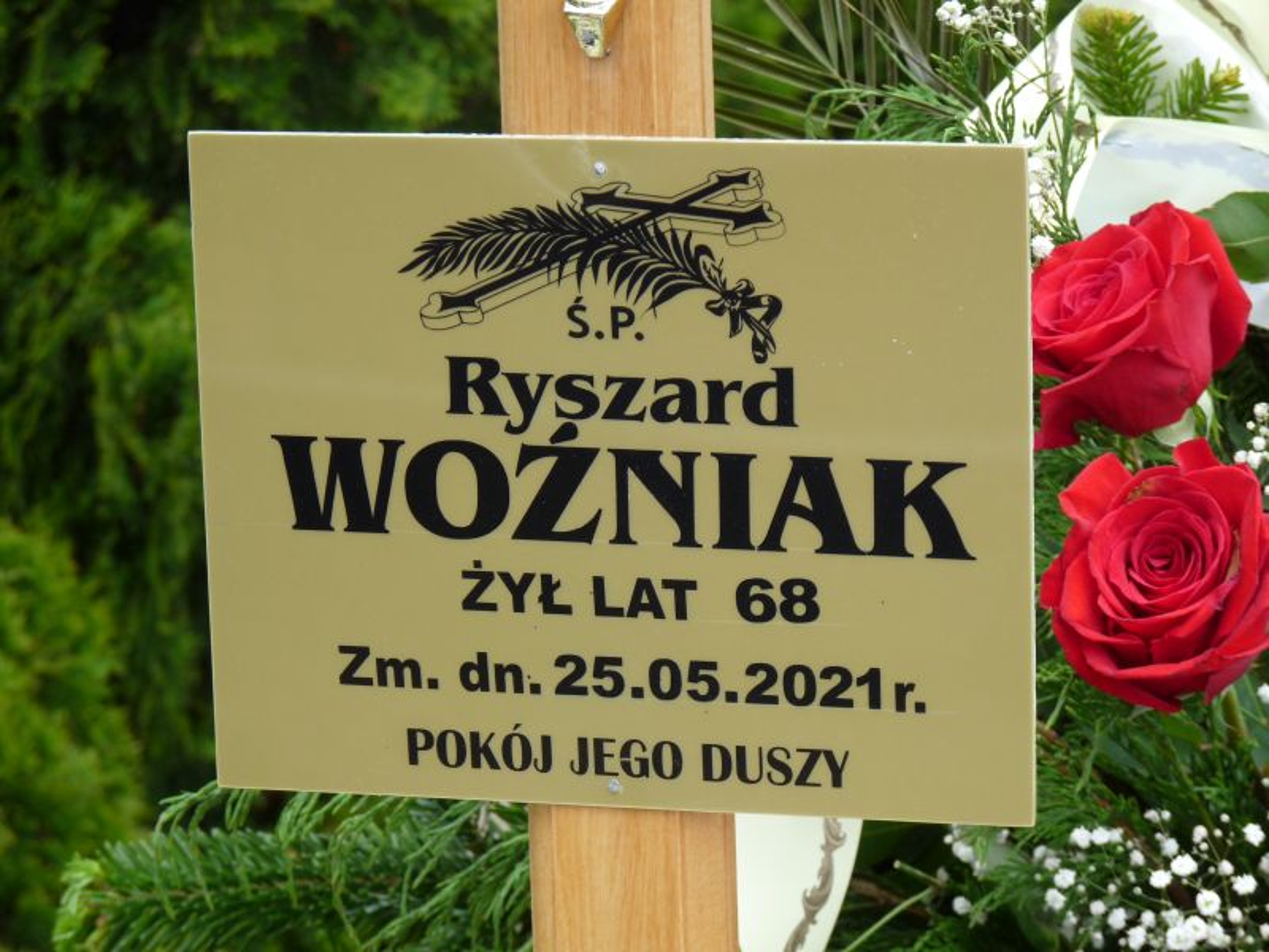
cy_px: 476
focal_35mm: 167
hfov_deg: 11.8
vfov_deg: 8.9
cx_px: 634
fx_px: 6122
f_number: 4
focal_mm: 29.7
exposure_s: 1/200
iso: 100
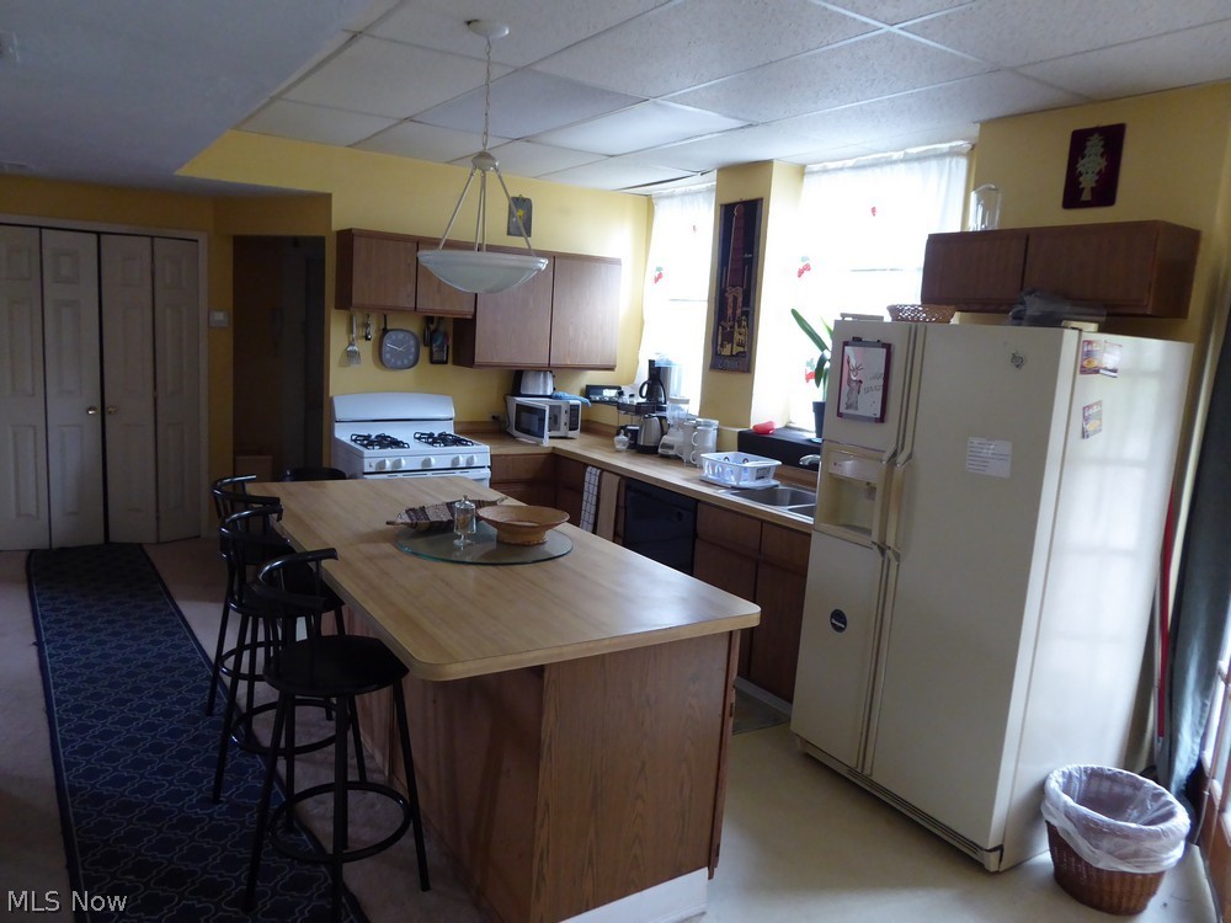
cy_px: 462
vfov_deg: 54.9
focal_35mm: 25
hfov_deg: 69.4
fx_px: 889
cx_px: 616
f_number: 3.3
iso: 400
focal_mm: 4.3
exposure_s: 1/30
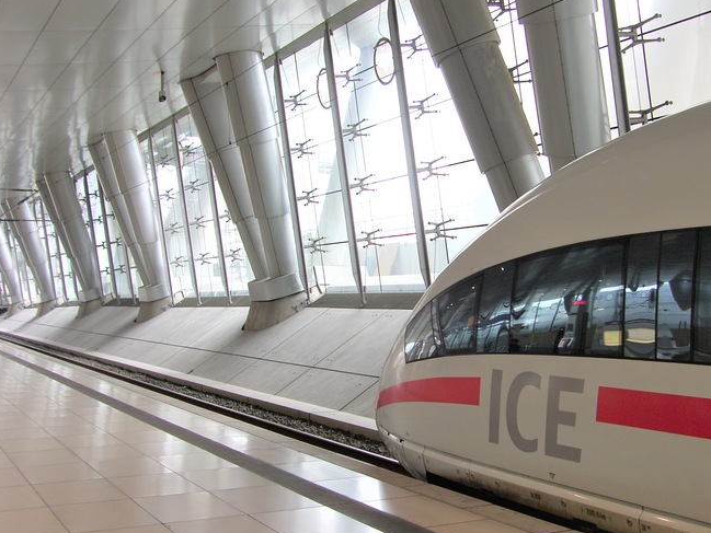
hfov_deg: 40.2
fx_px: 966
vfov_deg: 30.9
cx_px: 437
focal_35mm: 47
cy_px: 283
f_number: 2.5
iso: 50
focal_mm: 9
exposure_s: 1/50
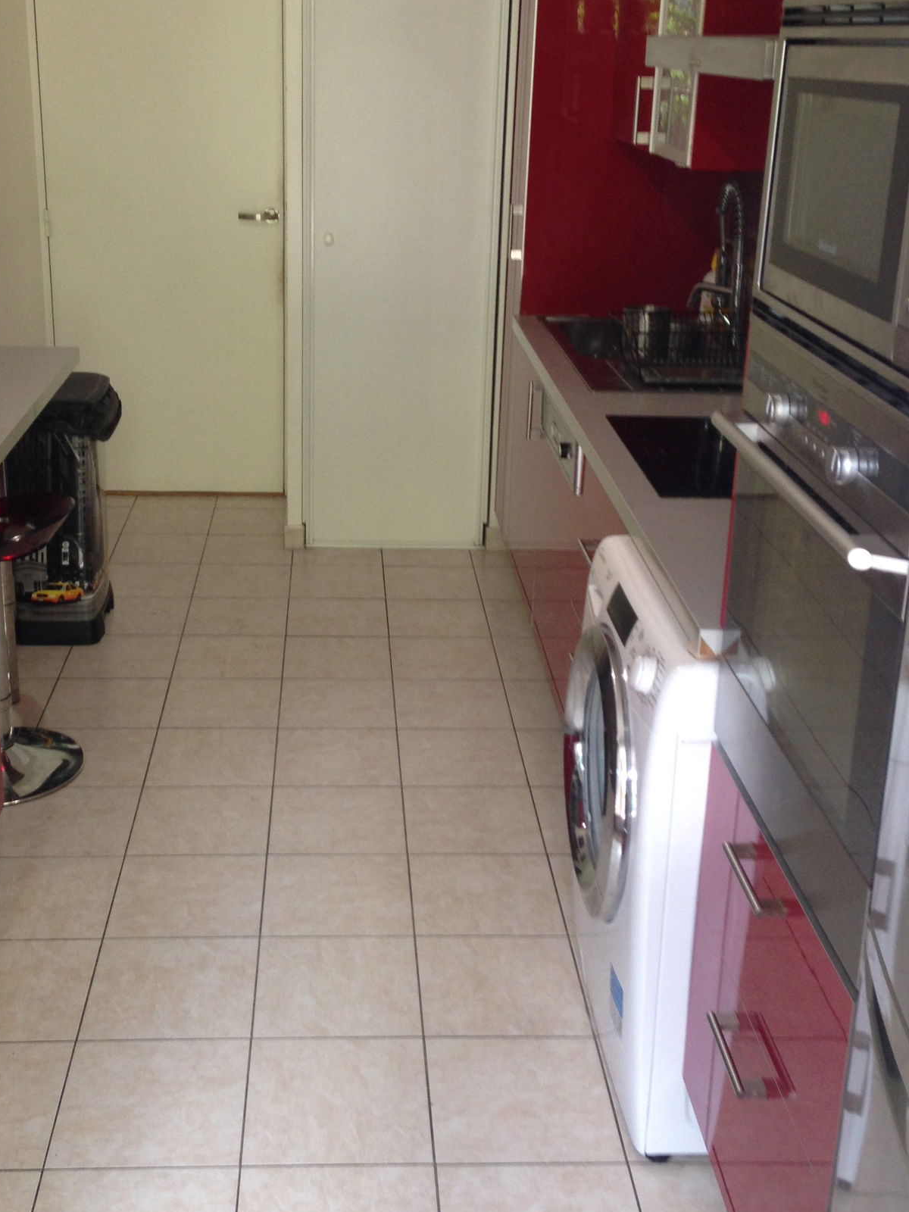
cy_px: 522
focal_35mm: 44
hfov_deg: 32.8
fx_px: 1541
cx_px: 401
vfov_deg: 42.8
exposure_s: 1/20
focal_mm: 4.12
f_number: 2.4
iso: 80
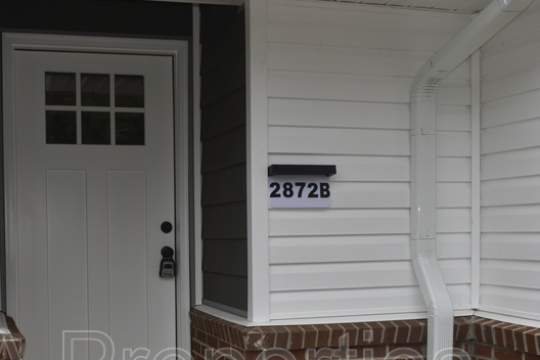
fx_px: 750
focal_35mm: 50
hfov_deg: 39.0
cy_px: 257
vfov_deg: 26.7
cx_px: 167
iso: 100
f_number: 9
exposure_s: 1/60
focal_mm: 22
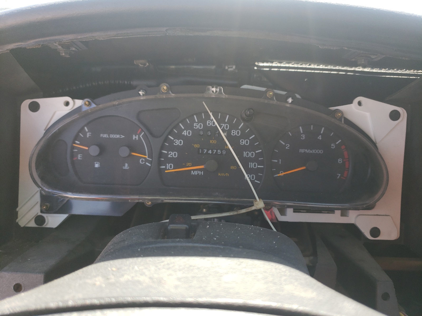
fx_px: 317
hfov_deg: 67.3
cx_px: 211
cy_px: 158
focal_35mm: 26
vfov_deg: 53.1
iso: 50
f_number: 1.5
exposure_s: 1/250
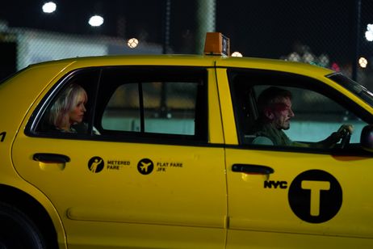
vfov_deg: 10.2
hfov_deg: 15.2
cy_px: 124
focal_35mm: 135
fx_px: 1399
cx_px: 186
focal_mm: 135
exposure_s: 1/160
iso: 3200
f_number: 2
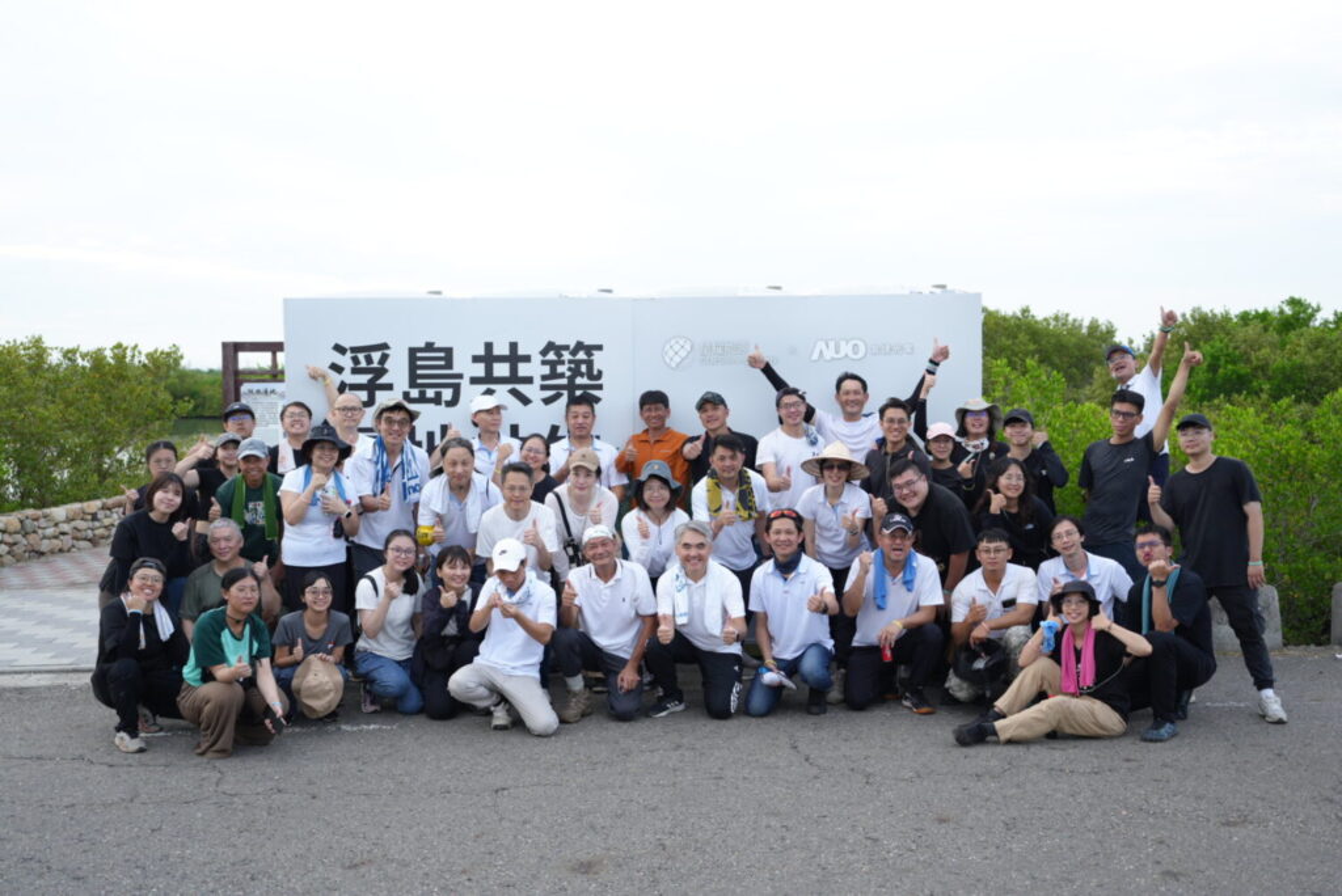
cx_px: 671
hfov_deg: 46.4
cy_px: 448
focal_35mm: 42
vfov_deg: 31.9
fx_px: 1566
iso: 250
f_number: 2.8
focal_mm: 42
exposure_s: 1/250
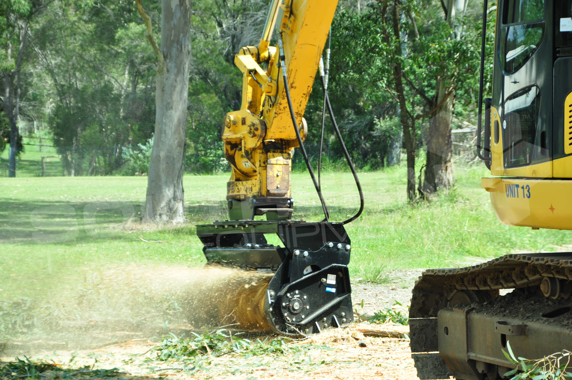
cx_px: 286
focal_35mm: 147
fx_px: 2333
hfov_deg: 14.0
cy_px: 190
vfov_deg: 9.3
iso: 200
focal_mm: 98
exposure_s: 1/320
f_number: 5.6
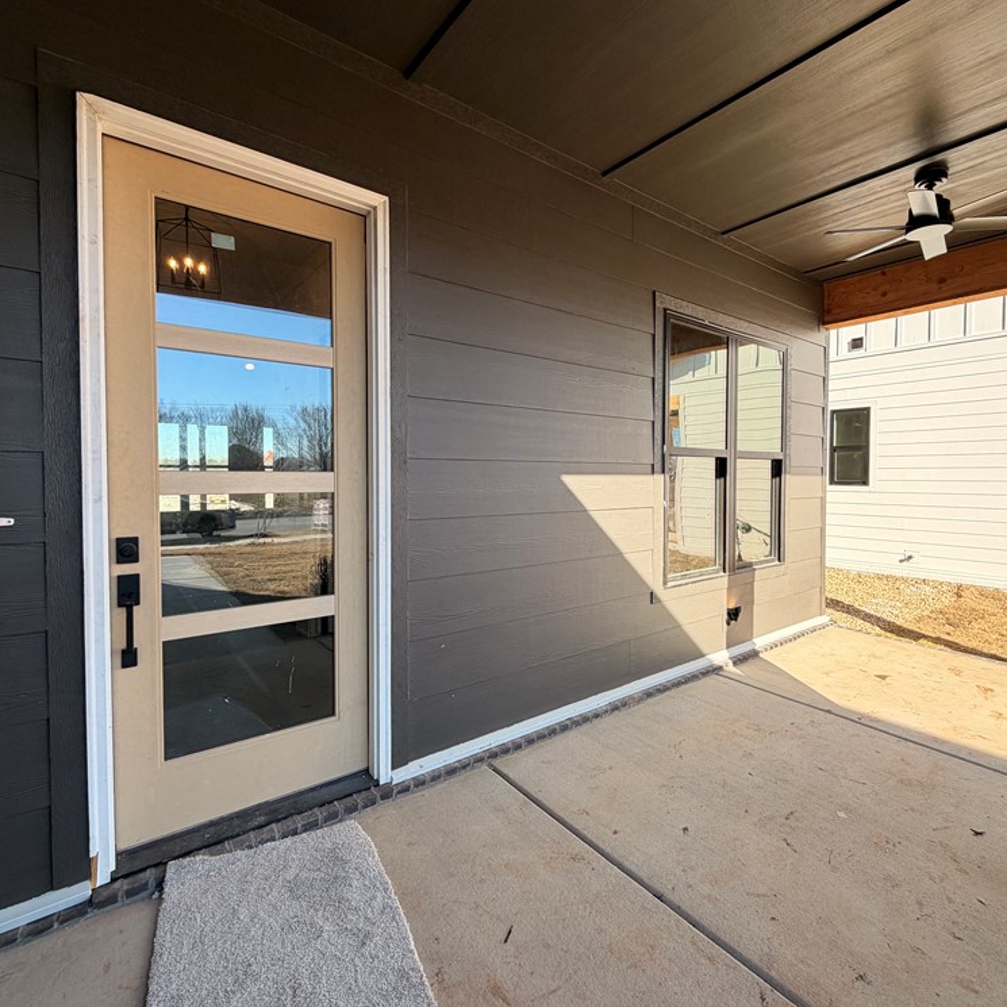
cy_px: 491
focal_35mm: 17
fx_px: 560
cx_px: 542
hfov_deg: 83.8
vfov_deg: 84.0
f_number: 2.2
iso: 64
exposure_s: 1/502
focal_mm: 2.22
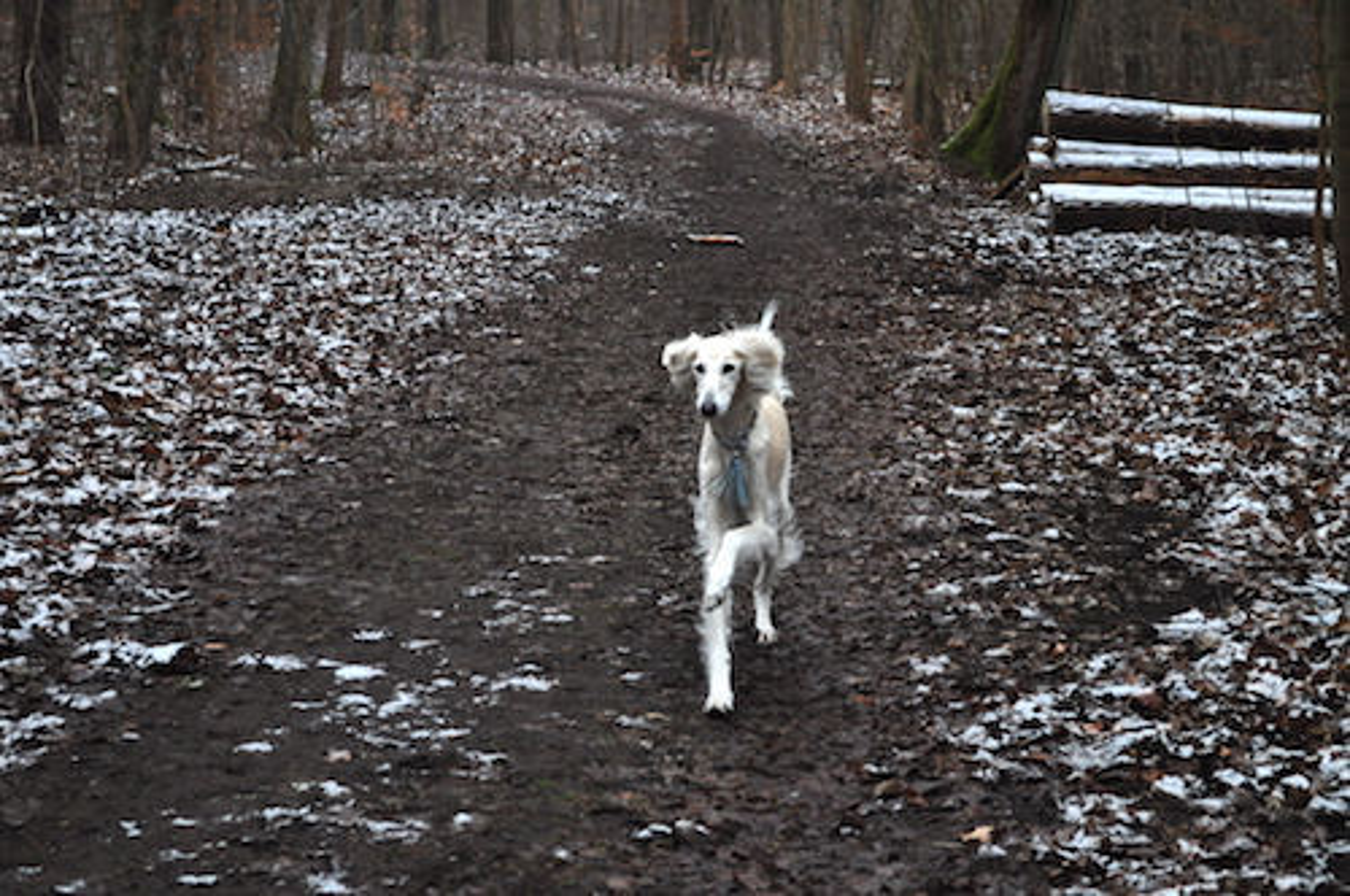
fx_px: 2921
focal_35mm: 78
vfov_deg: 17.4
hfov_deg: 26.0
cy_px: 448
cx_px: 675
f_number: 5.6
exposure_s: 1/400
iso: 800
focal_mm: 52
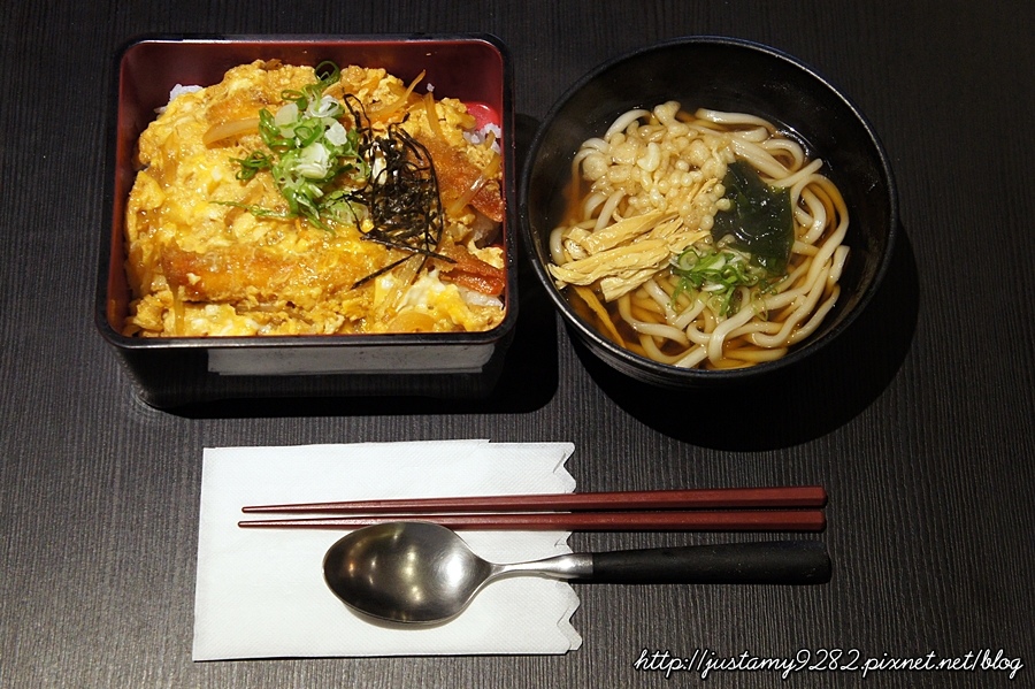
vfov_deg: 23.2
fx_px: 1681
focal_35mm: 58
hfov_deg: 34.2
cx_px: 518
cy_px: 344
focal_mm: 39
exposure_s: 1/25
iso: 1600
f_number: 5.6
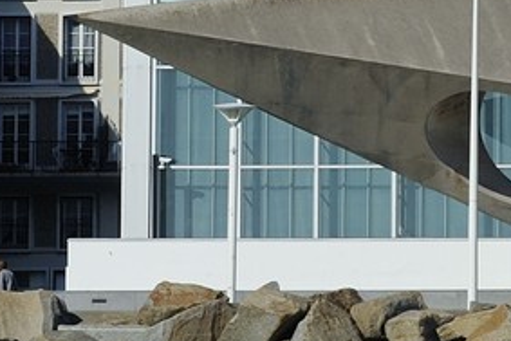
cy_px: -61
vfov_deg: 2.8
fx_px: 6902
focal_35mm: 486
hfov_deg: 4.1
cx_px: 1417
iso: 200
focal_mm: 86
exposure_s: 1/640
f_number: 9
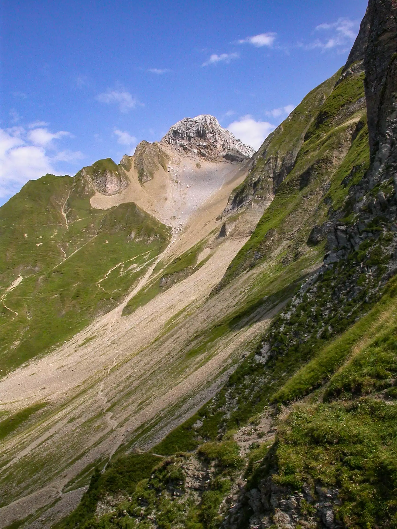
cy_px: 264
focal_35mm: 38
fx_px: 581
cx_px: 198
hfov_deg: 37.7
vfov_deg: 49.0
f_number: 7.5
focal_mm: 7.85
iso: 100
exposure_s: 1/303
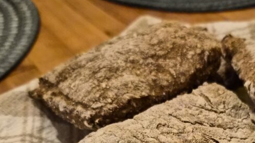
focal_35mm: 53
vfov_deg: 20.6
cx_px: 192
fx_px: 358
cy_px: 188
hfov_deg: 38.1
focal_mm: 5.4
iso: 2500
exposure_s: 1/100
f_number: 1.8
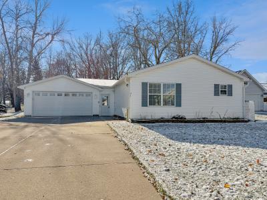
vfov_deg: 56.8
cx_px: 134
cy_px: 100
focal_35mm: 24
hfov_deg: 71.6
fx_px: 185
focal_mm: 6.76
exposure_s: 1/8130
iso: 80
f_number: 1.78
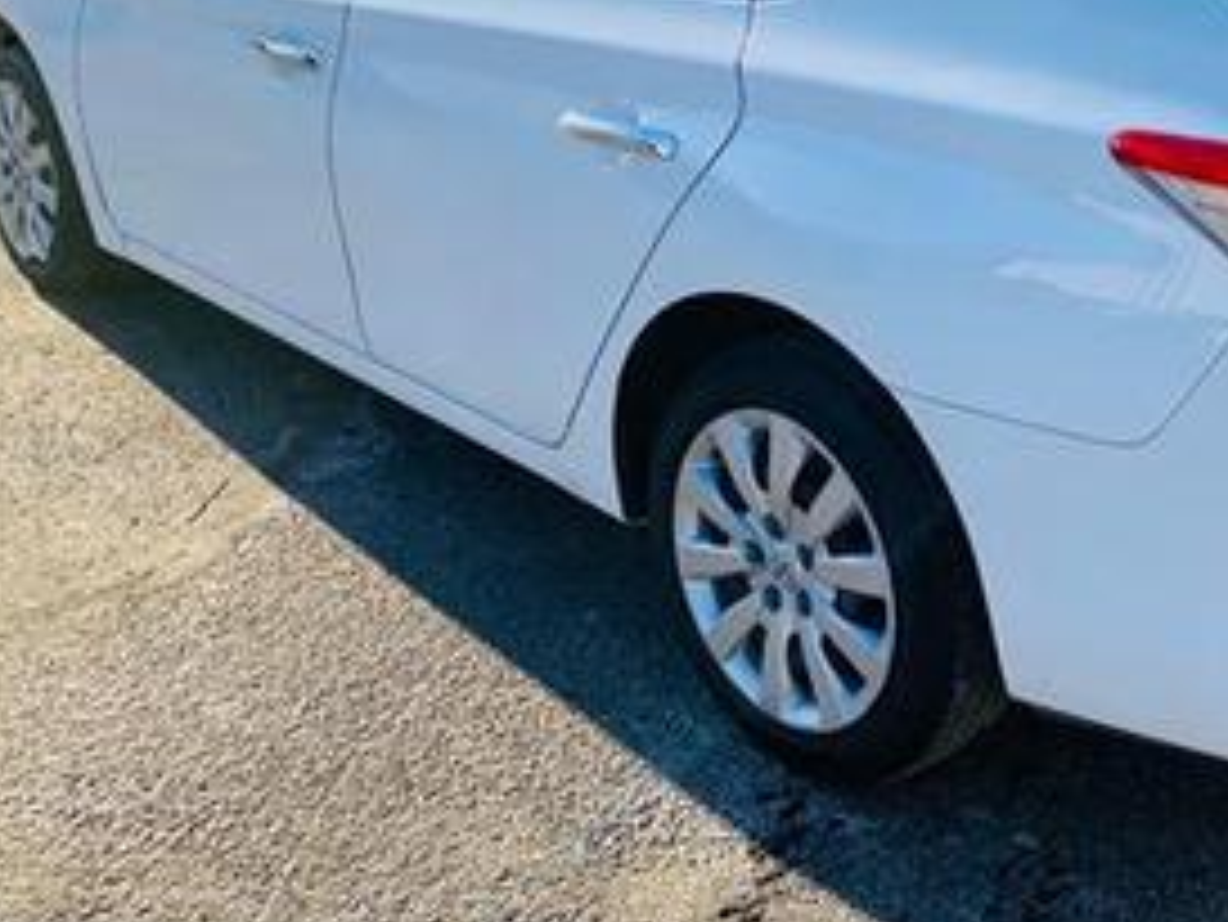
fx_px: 1704
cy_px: 229
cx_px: 859
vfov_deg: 29.8
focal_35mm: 48
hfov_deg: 39.0
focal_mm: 4.25
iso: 25
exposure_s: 1/1250
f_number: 1.8
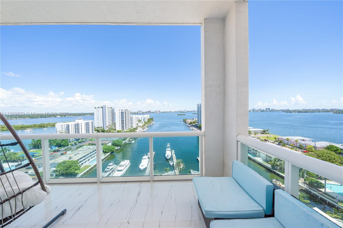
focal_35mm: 12
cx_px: 172
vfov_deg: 90.0
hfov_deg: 112.6
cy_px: 114
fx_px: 114
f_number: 8
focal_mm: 12
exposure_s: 1/640
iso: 320
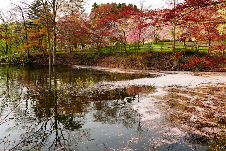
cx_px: 113
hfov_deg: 53.1
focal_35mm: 36
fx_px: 226
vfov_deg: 36.9
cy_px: 76
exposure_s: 1/100
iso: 100
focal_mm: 24
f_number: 5.6
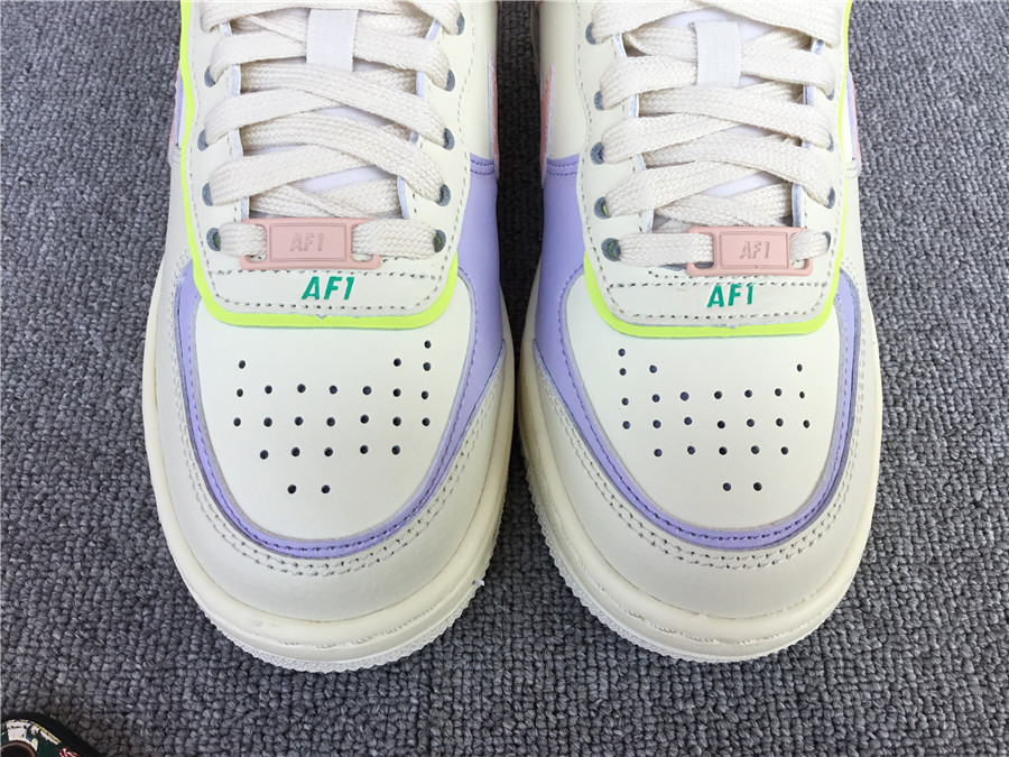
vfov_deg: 45.4
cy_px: 378
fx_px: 904
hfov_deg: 58.4
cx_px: 504
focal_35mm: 31
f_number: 2.4
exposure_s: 1/307
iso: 25
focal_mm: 3.3
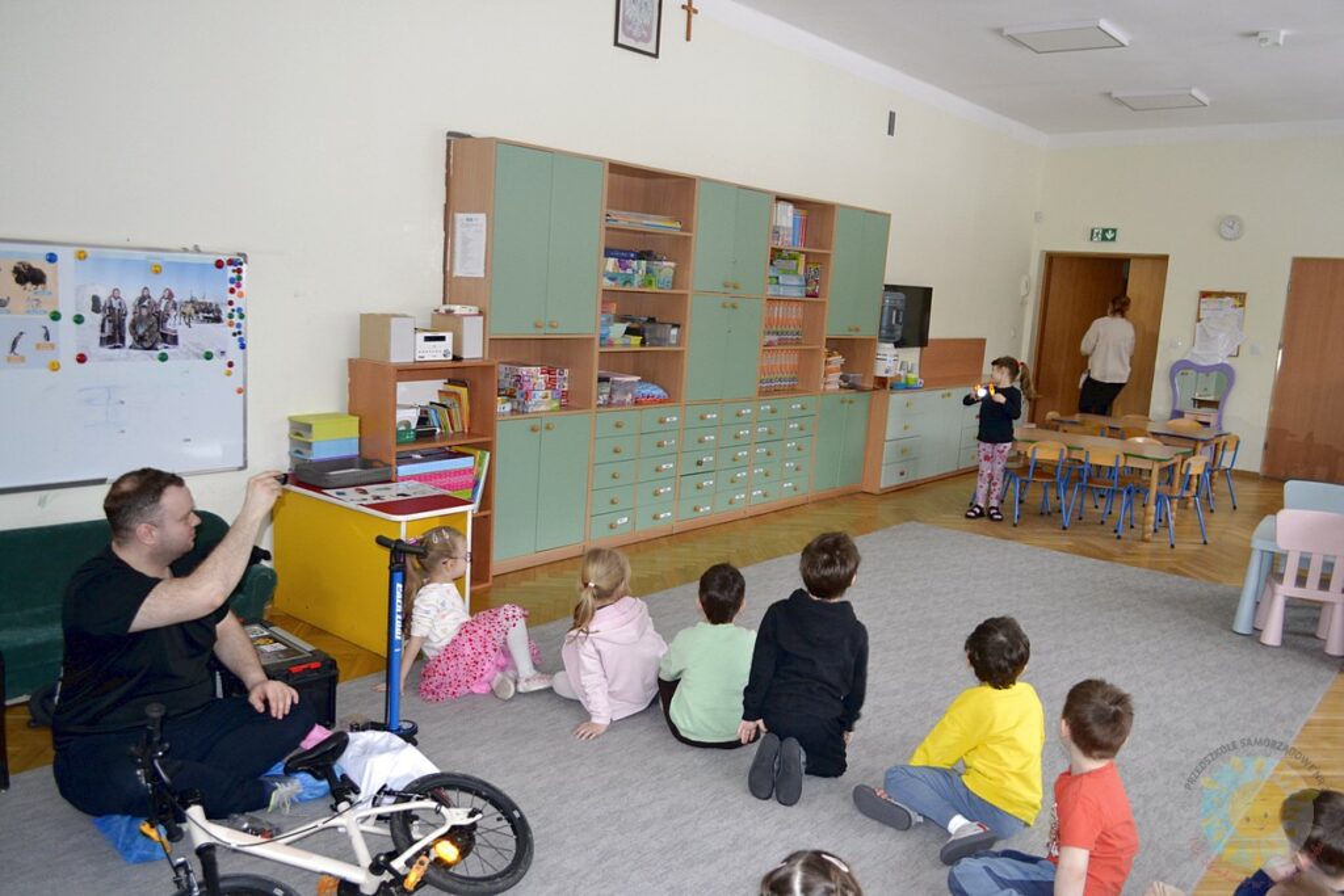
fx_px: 1008
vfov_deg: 47.9
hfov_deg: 67.4
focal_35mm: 27
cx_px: 672
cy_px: 448
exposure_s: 1/60
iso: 1000
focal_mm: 18
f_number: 3.5
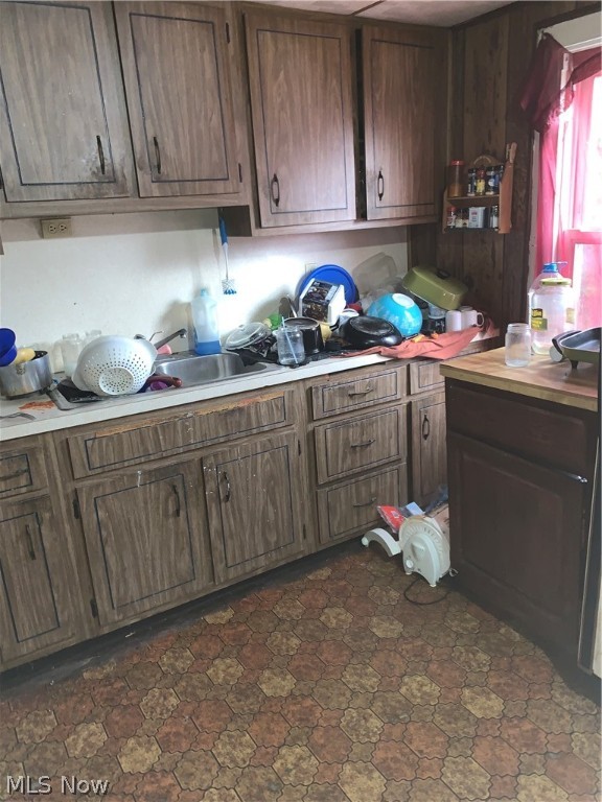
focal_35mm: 26
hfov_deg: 53.1
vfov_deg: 67.3
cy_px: 401
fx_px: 603
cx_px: 301
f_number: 1.8
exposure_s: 1/13
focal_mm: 4.25
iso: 100
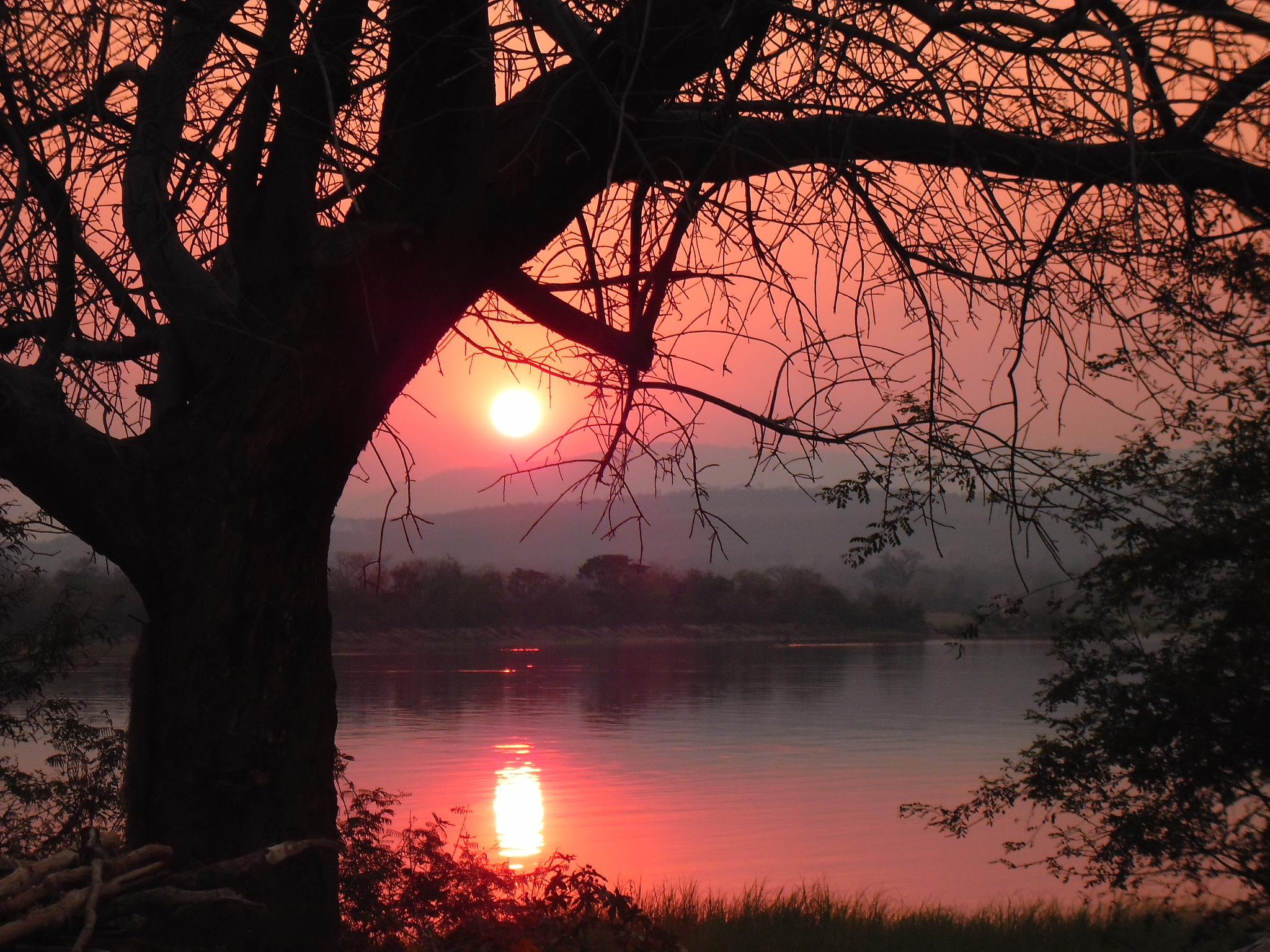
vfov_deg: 11.0
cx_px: 635
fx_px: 4953
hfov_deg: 14.6
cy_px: 476
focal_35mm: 135
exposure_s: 1/90
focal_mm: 24.5
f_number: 5.9
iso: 100
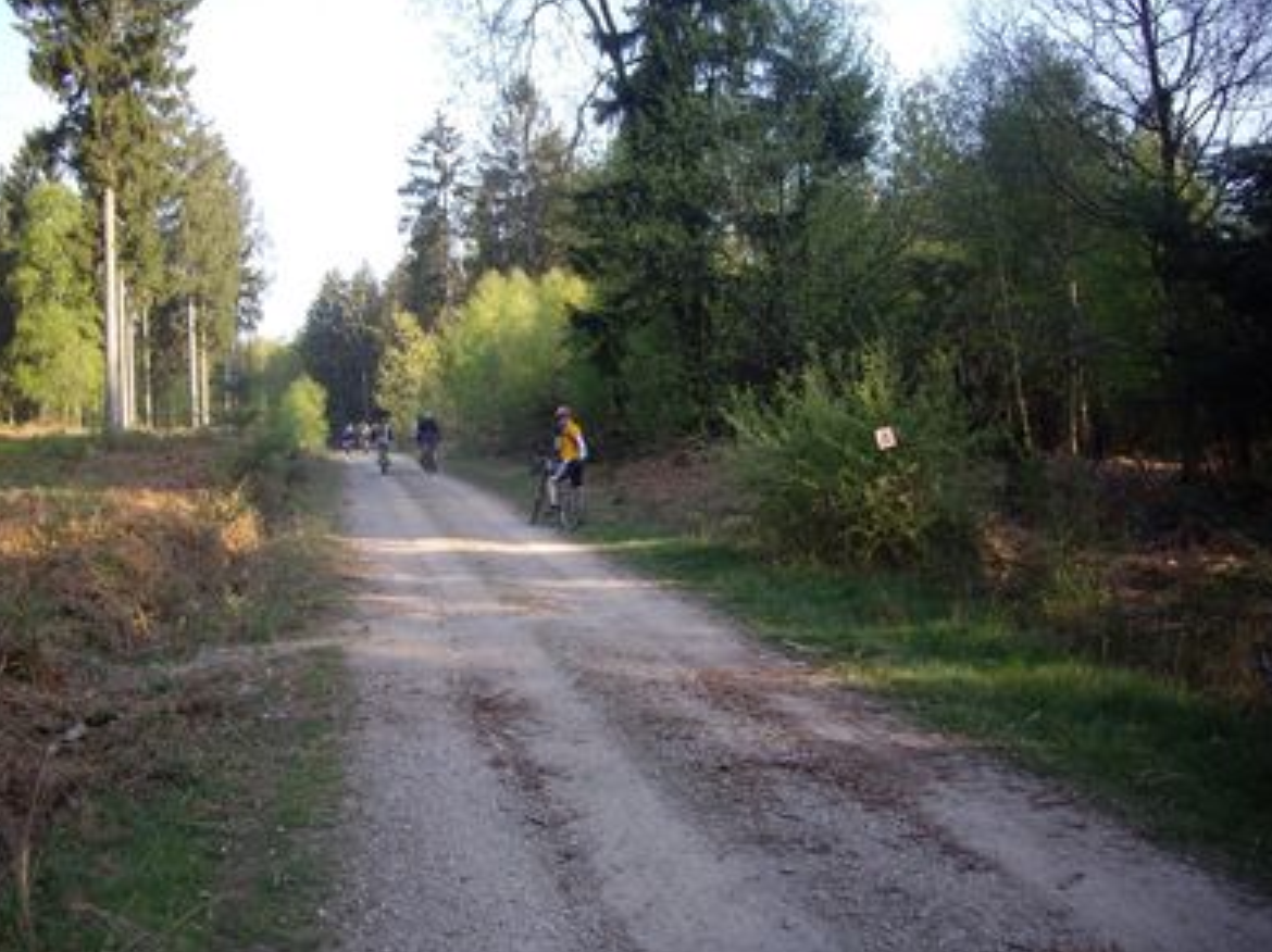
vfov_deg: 36.8
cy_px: 479
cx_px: 629
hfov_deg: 47.9
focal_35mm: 39
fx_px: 1432
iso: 64
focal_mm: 7.9
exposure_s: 1/125
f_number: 2.8
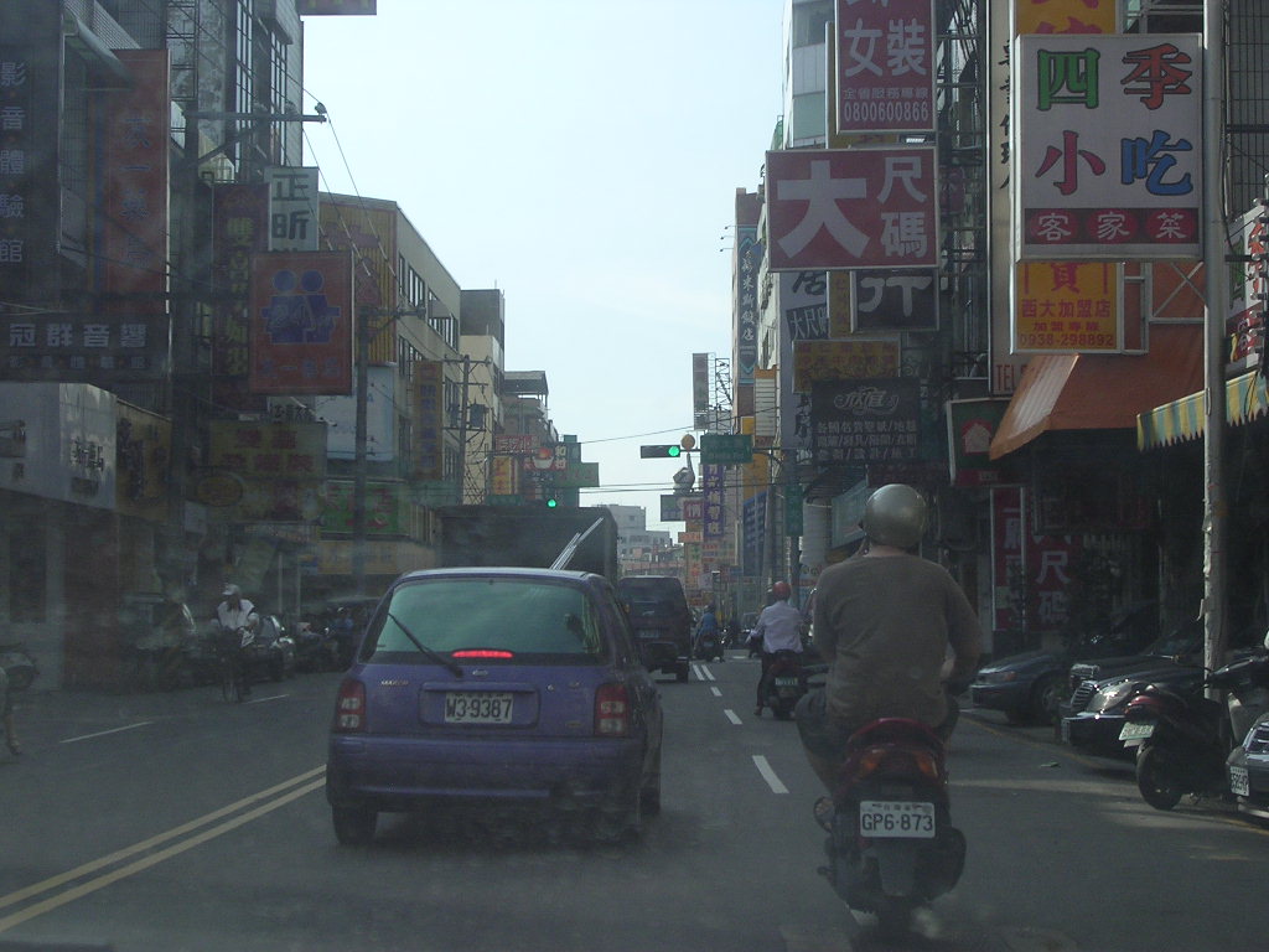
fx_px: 2639
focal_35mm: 72
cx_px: 634
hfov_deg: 27.0
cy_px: 476
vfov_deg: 20.4
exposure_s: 1/597
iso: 100
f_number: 3.7
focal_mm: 10.9
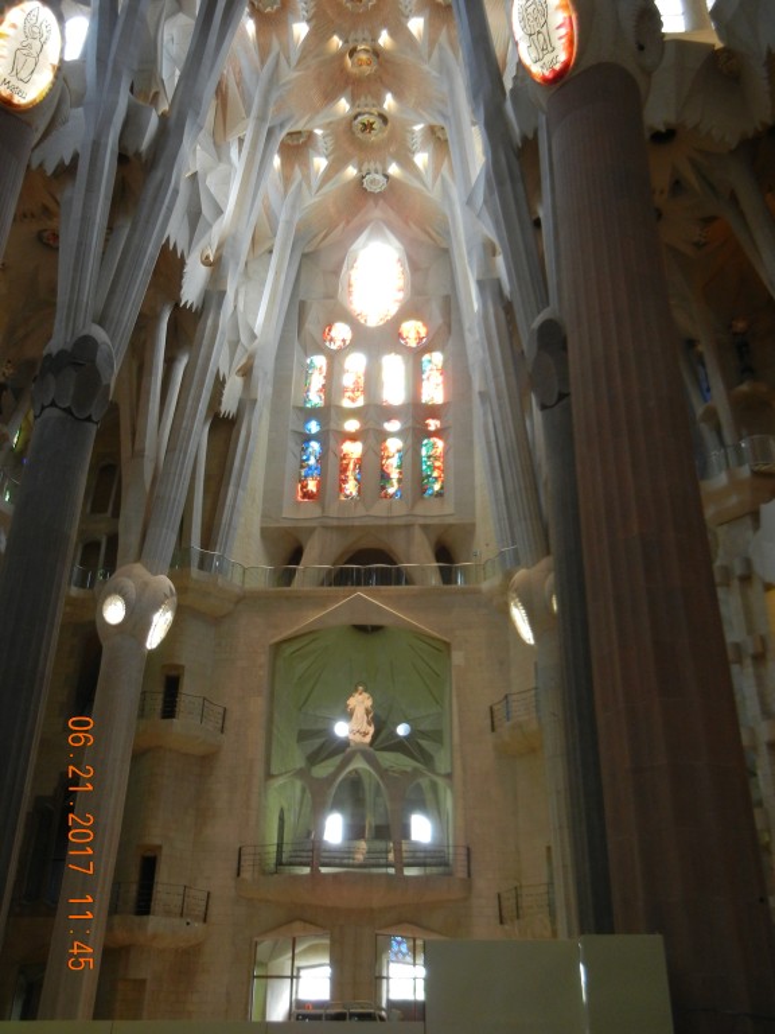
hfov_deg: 41.8
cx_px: 388
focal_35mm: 34
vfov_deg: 54.0
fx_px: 1015
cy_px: 517
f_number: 3.6
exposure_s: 1/17
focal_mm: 6.2
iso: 400
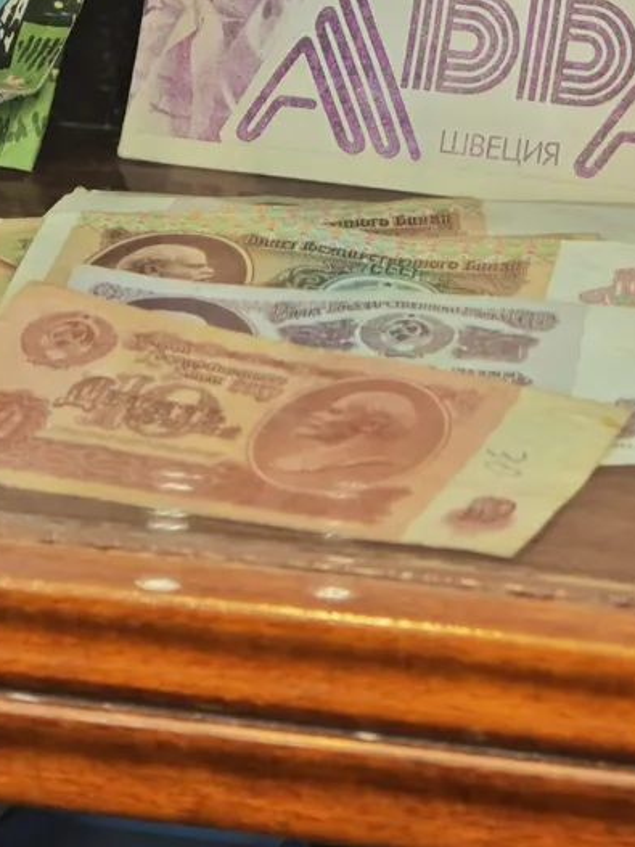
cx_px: 537
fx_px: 4013
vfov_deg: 11.7
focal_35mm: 164
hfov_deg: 9.0
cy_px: -259
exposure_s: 1/33.3
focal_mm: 9
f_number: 2
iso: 800
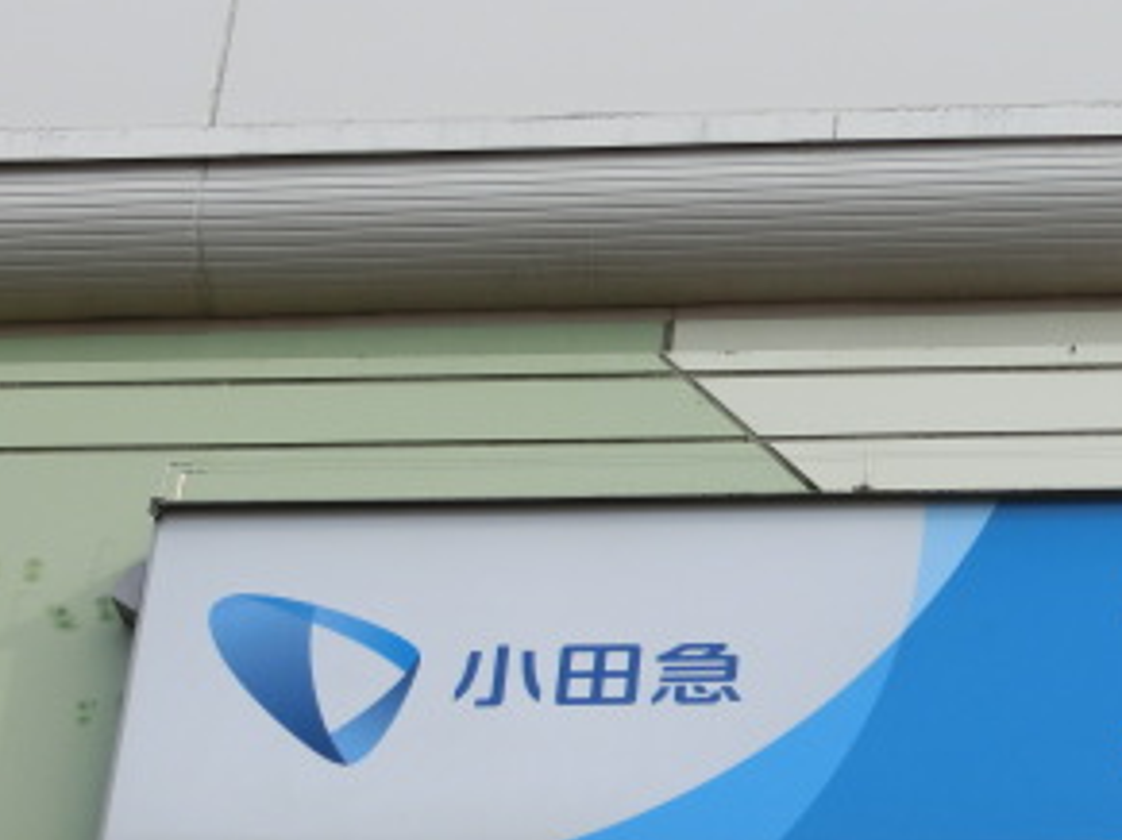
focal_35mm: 132
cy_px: 566
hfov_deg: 14.6
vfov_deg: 11.2
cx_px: 1226
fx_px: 4277
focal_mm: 10.7
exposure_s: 1/250
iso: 80
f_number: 5
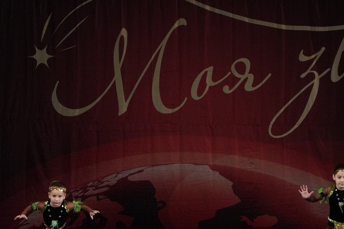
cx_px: 216
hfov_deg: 8.1
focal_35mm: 253
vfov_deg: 5.4
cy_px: 27
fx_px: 2417
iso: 3200
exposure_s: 1/500
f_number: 3.2
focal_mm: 70
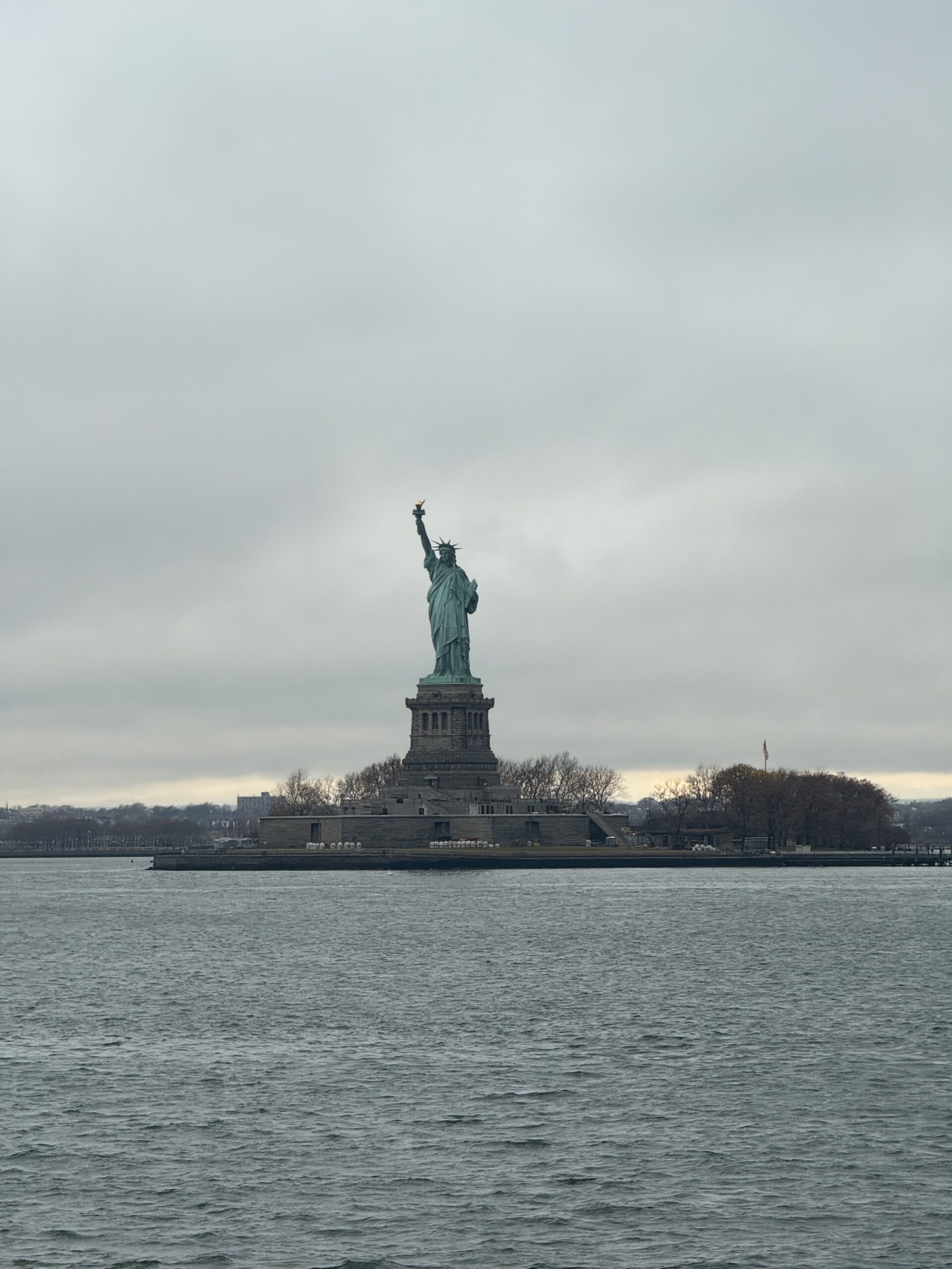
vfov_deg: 16.4
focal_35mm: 120
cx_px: 476
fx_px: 4400
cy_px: 634
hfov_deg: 12.3
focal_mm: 15.66
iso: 50
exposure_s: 1/242
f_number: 2.8
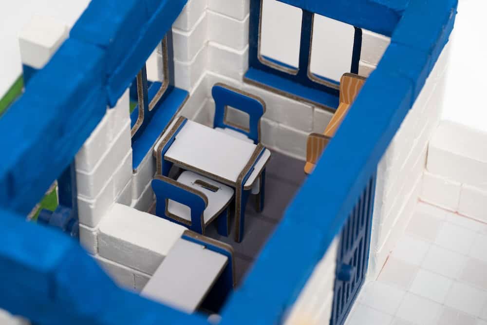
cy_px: 162
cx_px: 244
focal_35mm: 105
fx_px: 1421
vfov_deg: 13.0
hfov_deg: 19.5
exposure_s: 1/200
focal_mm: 105
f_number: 6.3
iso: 400
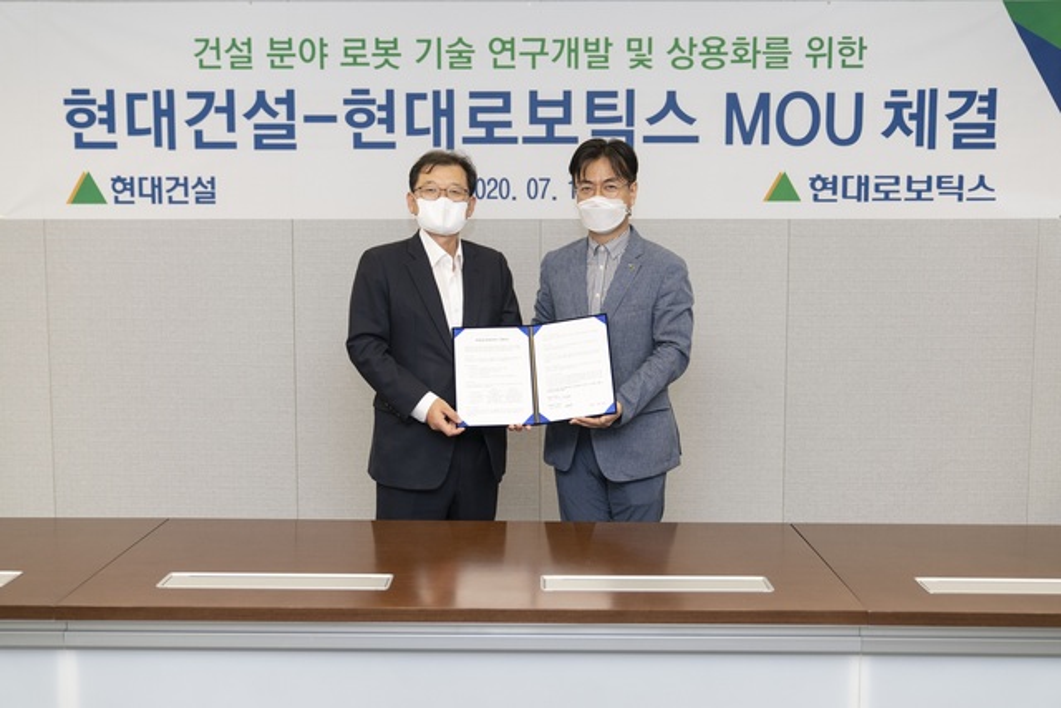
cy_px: 354
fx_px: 1091
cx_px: 530
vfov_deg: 36.0
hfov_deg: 51.9
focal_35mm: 37
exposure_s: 1/50
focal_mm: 37
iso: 320
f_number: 2.8
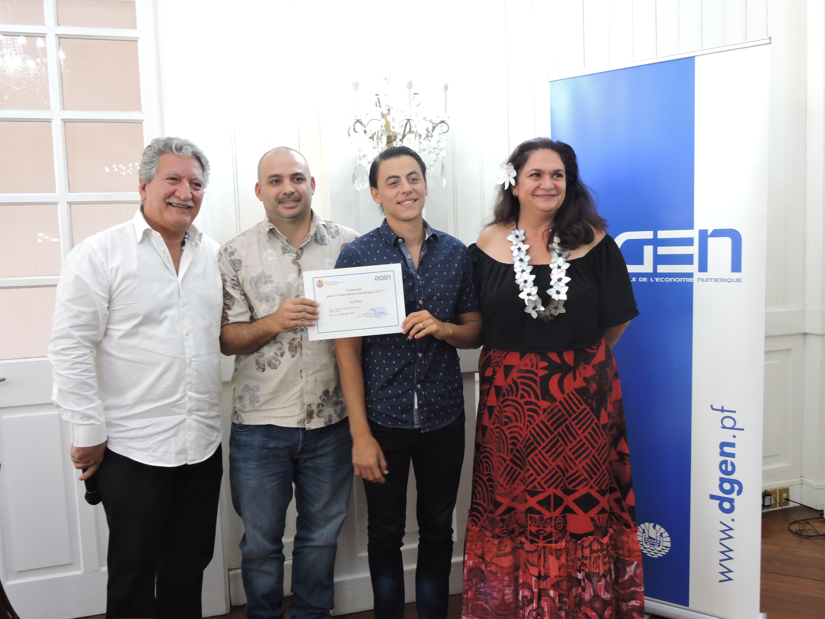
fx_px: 715
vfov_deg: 46.8
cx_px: 412
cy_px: 310
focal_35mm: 30
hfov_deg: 60.0
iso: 400
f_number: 3.5
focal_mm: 5.4
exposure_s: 1/15
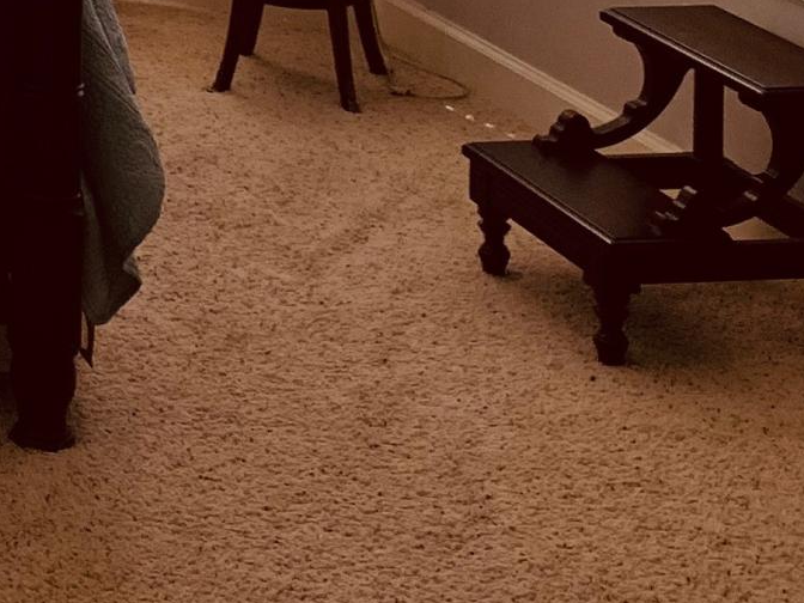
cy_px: -668
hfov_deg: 15.5
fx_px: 2694
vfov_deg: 11.3
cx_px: -431
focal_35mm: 116
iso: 25
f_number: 1.8
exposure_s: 1/275
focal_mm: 4.25
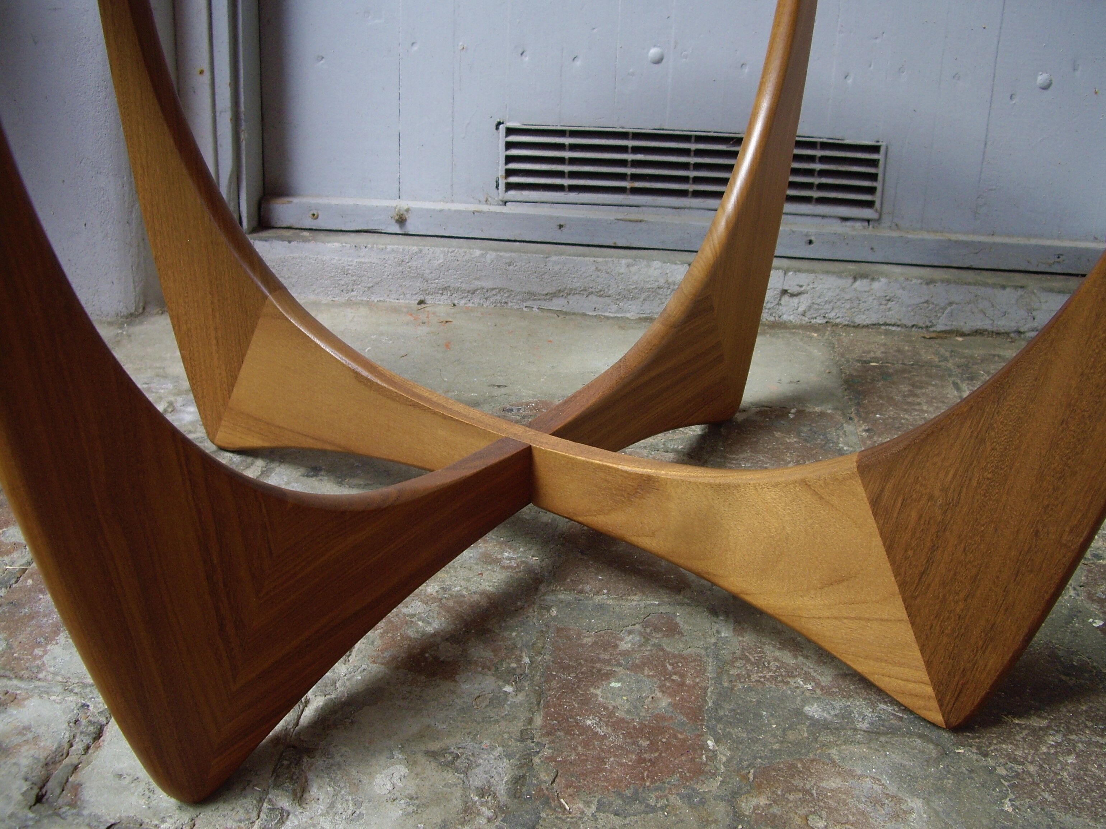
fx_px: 1214
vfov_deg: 37.7
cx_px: 553
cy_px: 414
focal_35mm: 38
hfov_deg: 49.0
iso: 100
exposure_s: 1/60
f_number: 2.8
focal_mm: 7.9
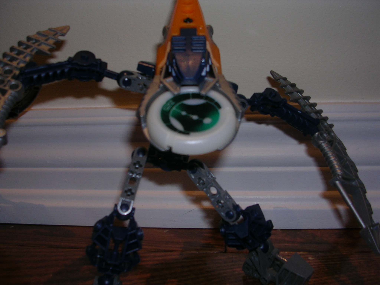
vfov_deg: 37.7
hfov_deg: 49.0
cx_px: 190
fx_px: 417
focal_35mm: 38
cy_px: 142
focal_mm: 5.8
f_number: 2.8
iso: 50
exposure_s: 1/60.1
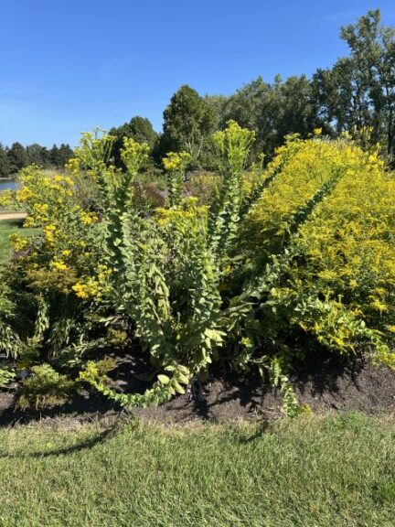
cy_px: 264
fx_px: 396
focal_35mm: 26
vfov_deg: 67.3
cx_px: 198
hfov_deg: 53.1
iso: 50
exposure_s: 1/2208
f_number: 1.5
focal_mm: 5.7
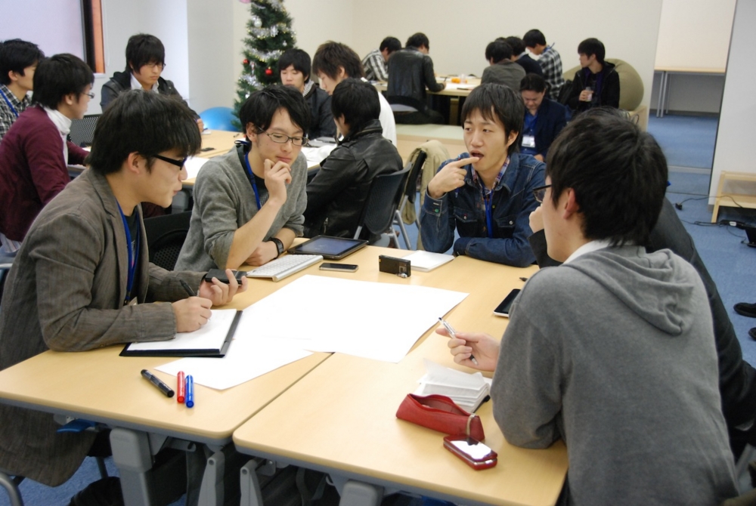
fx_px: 978
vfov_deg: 29.0
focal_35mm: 46
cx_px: 378
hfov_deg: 42.3
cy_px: 253
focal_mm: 31
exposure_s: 1/80
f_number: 4.5
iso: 800
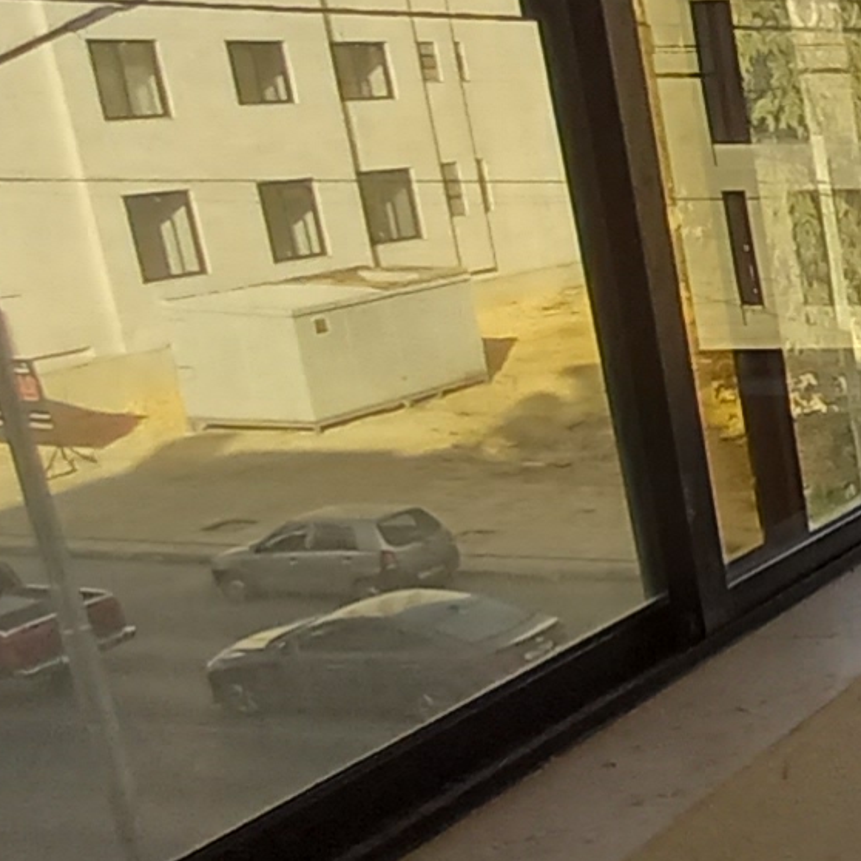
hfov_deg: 22.0
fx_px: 1491
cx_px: 1495
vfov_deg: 32.1
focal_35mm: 53
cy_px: 508
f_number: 2.2
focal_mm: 1.13
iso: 40
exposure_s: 1/147
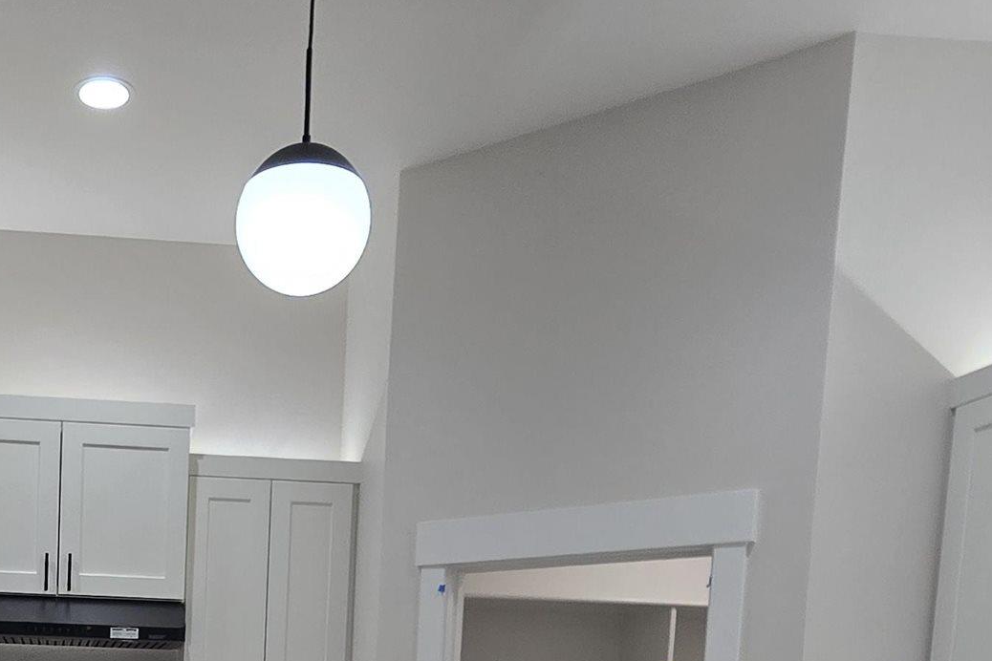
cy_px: 866
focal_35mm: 40
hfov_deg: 45.5
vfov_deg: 27.6
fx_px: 1102
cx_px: 171
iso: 64
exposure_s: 1/60
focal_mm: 2.2
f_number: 2.2
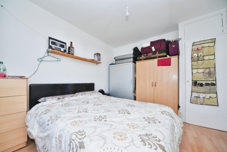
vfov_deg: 85.5
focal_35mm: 13
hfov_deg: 108.3
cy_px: 76
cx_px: 114
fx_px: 82
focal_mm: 13
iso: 640
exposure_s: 1/50
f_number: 11
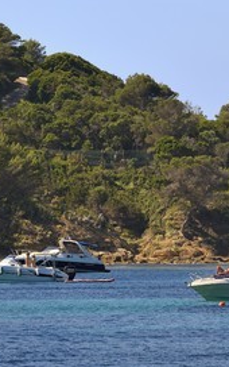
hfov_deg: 4.2
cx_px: 198
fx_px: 3145
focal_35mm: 315
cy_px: 185
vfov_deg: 6.7
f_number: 8
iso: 200
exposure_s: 1/640
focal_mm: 200
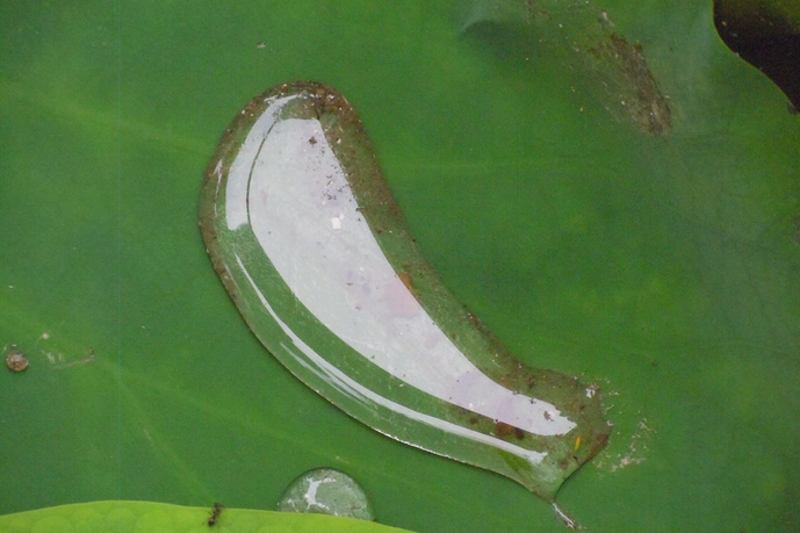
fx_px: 7042
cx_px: 403
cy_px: 290
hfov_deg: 6.5
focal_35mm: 317
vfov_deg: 4.3
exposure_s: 1/125
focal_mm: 54
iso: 1600
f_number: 5.6
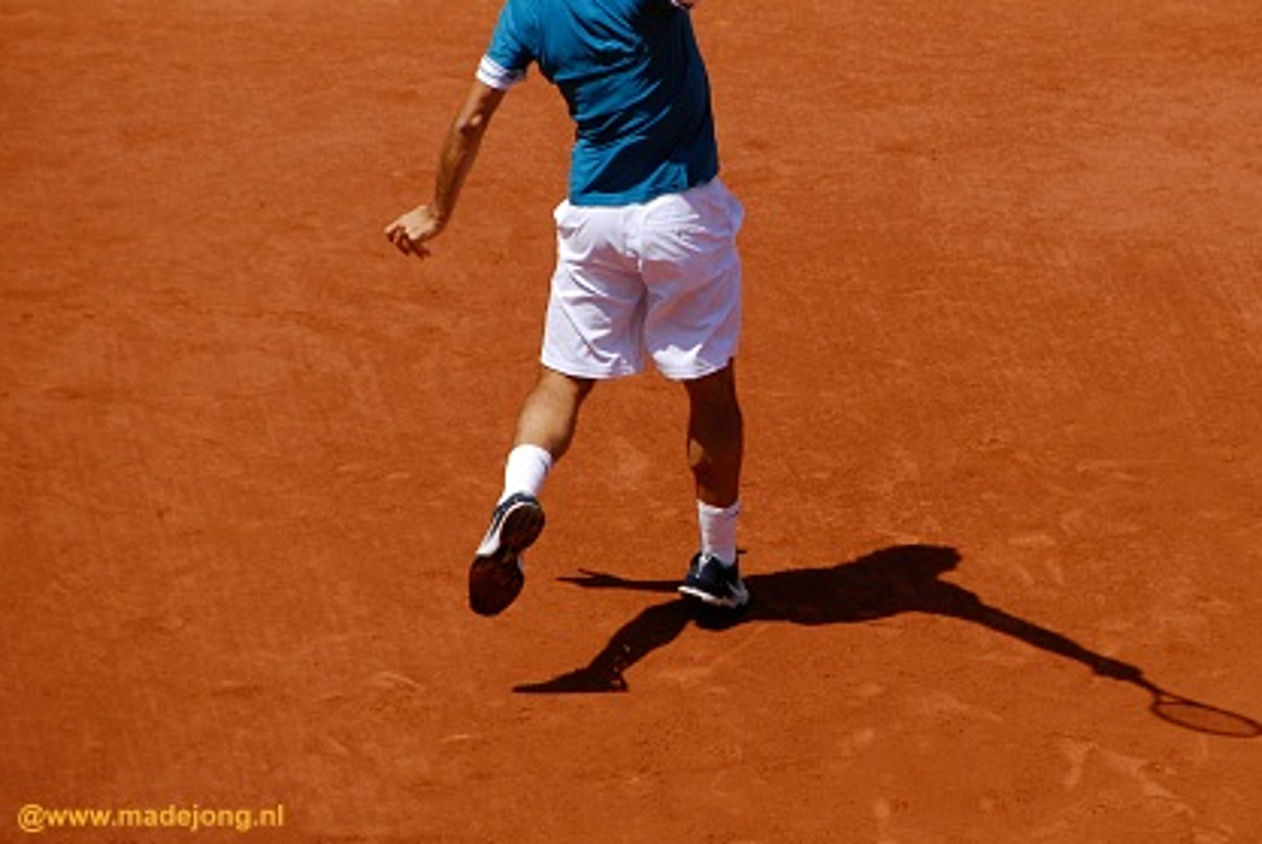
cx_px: 929
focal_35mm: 391
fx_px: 13721
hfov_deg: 5.3
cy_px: 254
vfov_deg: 3.5
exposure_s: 1/1000
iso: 200
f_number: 6.3
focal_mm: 170
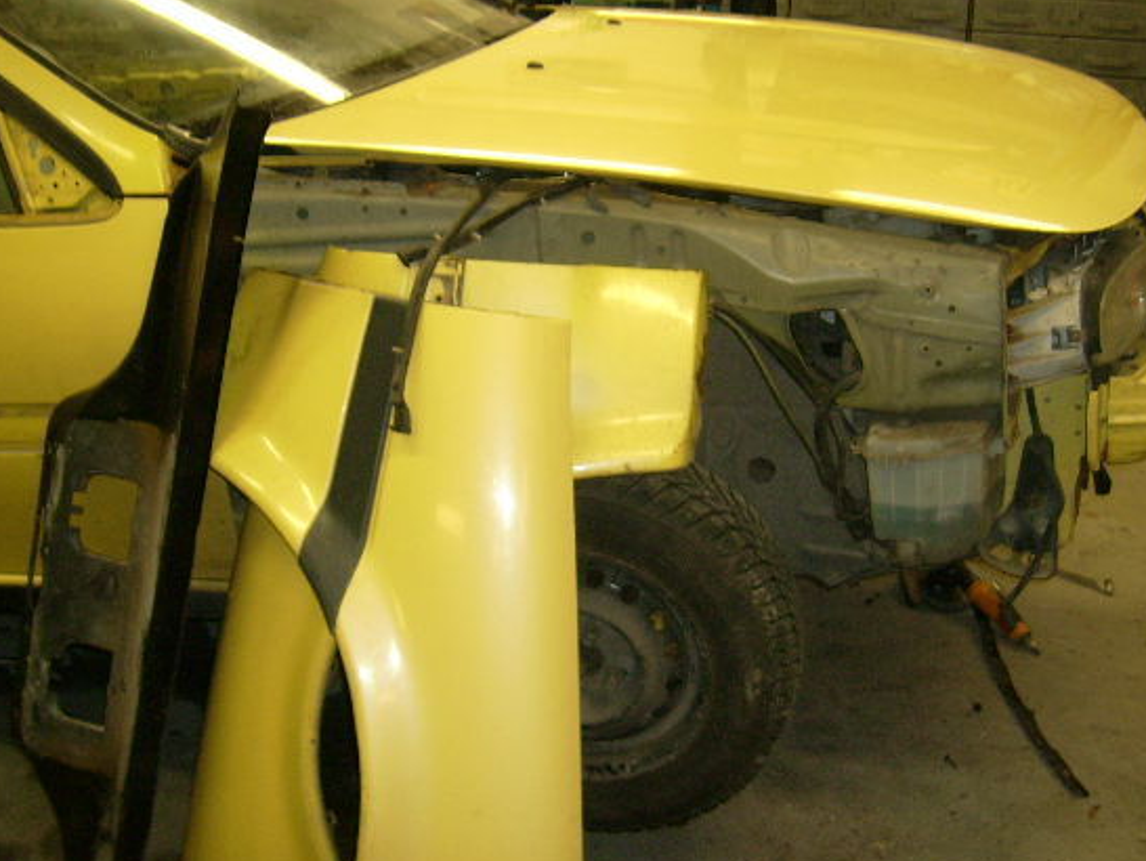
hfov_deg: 45.7
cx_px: 594
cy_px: 454
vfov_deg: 35.2
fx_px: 1358
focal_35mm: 41
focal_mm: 5.95
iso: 100
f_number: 2.8
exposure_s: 1/60
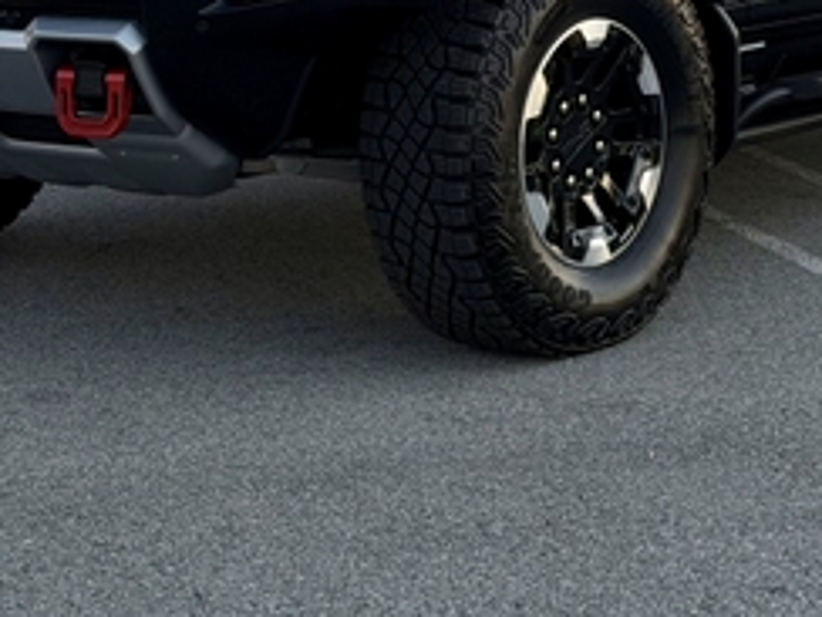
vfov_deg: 11.5
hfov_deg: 15.6
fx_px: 2992
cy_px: -152
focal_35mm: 126
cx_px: 505
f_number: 1.78
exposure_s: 1/121
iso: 64
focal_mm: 6.76
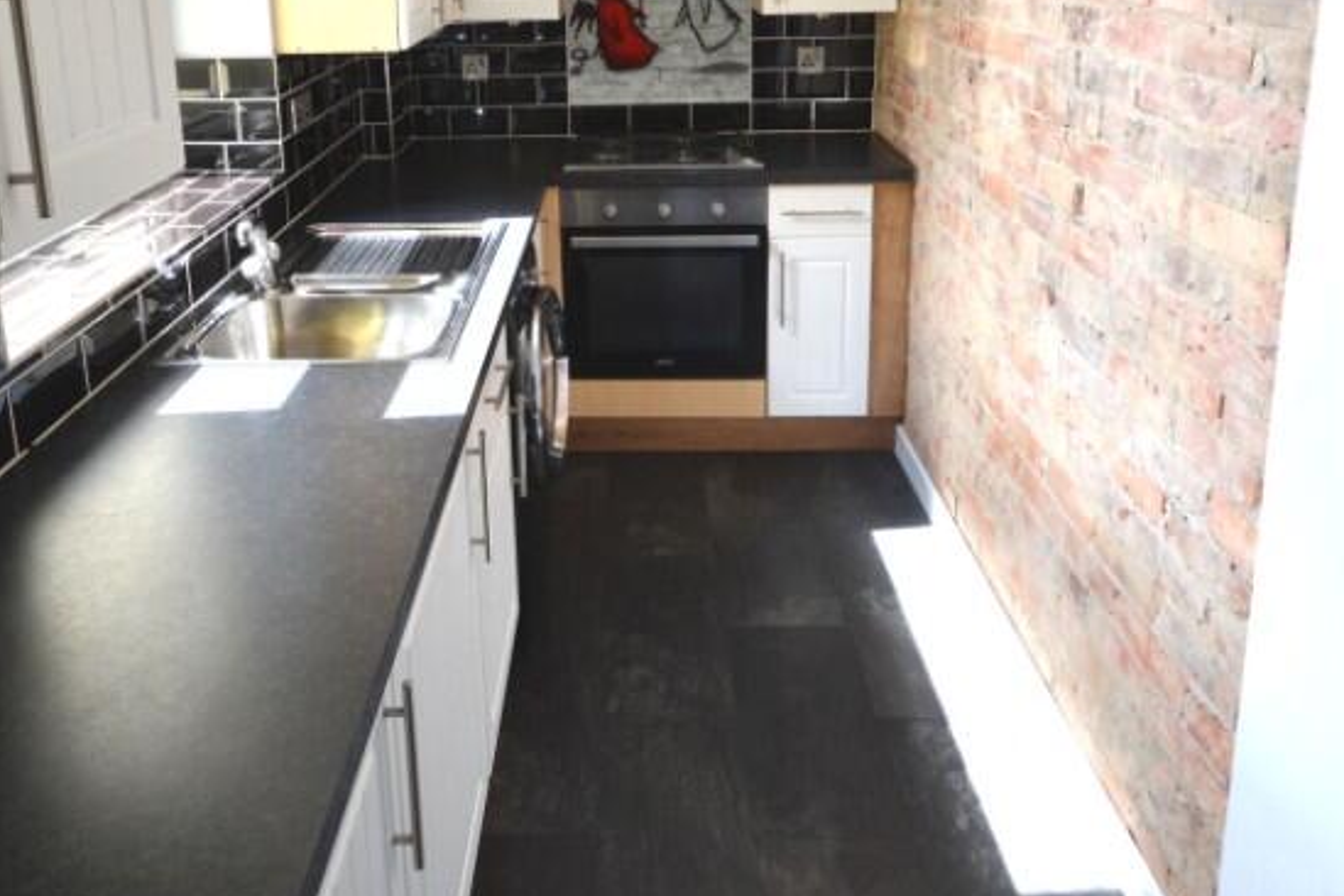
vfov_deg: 44.1
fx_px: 1045
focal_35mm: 28
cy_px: 177
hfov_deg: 65.2
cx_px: 580
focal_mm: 10
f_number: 8
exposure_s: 1/100
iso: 400
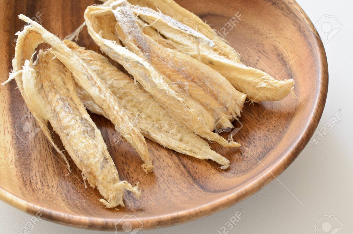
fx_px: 587
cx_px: 176
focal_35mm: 60
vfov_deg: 22.5
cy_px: 117
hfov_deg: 33.5
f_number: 11
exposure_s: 1/1.25
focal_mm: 40
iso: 100
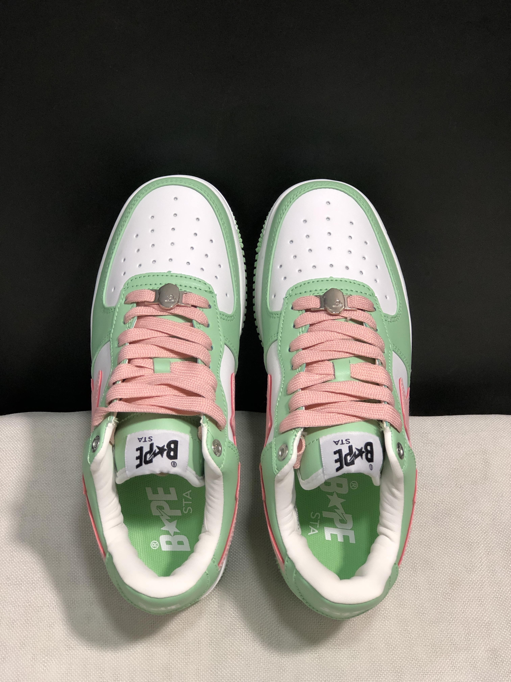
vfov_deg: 33.8
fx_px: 1122
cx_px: 256
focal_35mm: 57
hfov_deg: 25.7
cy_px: 341
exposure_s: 1/30
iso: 125
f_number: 2.8
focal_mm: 6.6
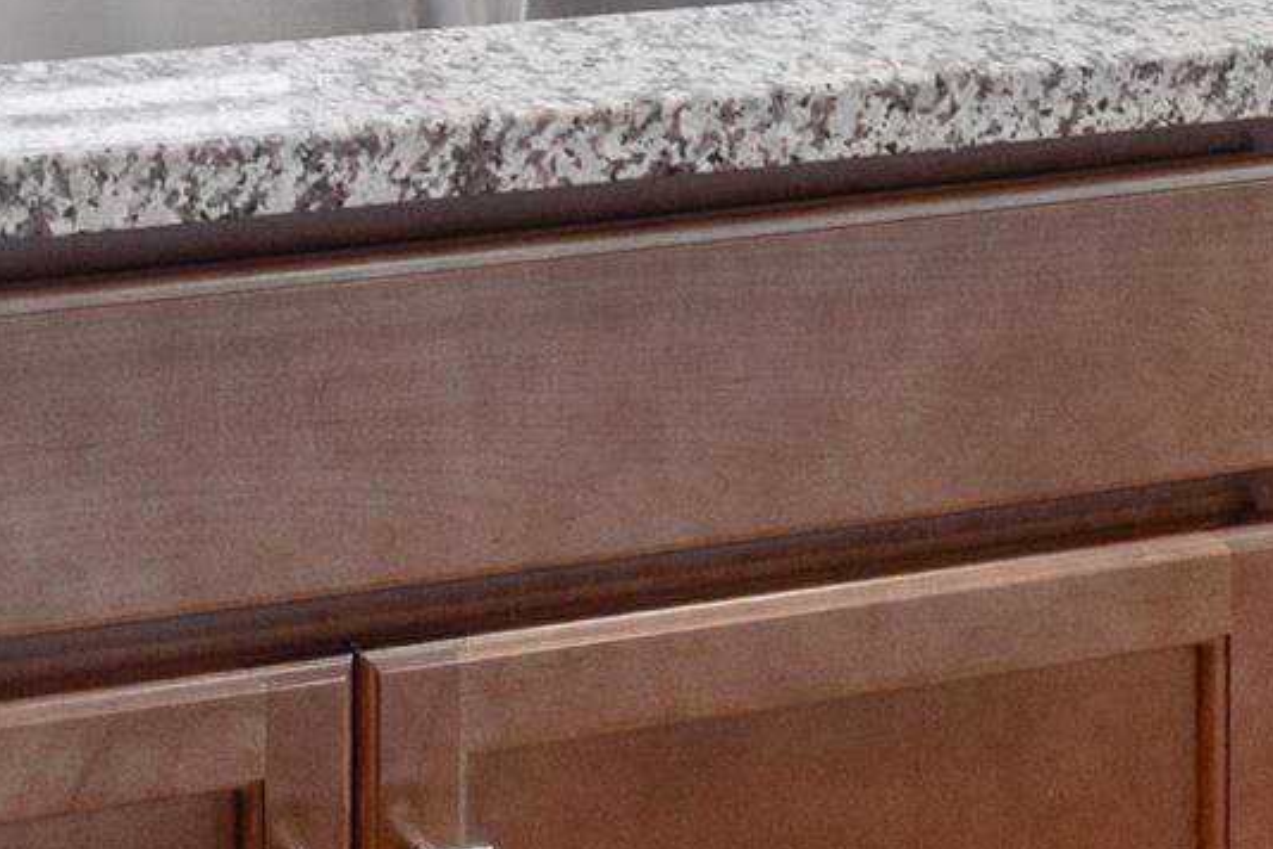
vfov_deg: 12.6
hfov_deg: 19.5
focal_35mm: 95
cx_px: -470
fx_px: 3355
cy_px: -856
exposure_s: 1/2.5
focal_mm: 11
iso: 200
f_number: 10
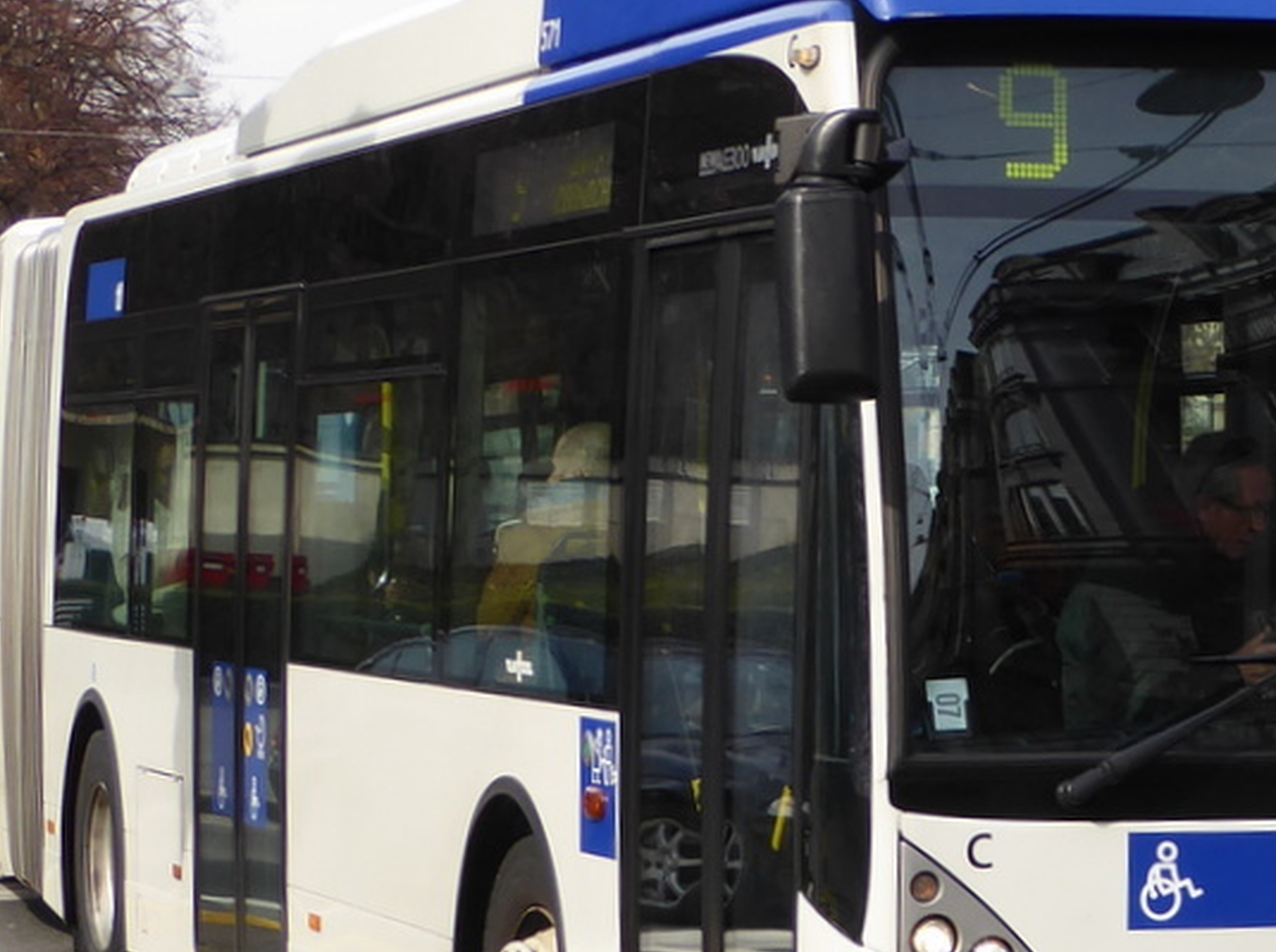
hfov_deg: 17.8
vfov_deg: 13.4
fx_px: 4047
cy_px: 613
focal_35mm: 110
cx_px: 1023
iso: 80
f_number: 4
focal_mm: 8.4
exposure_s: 1/320
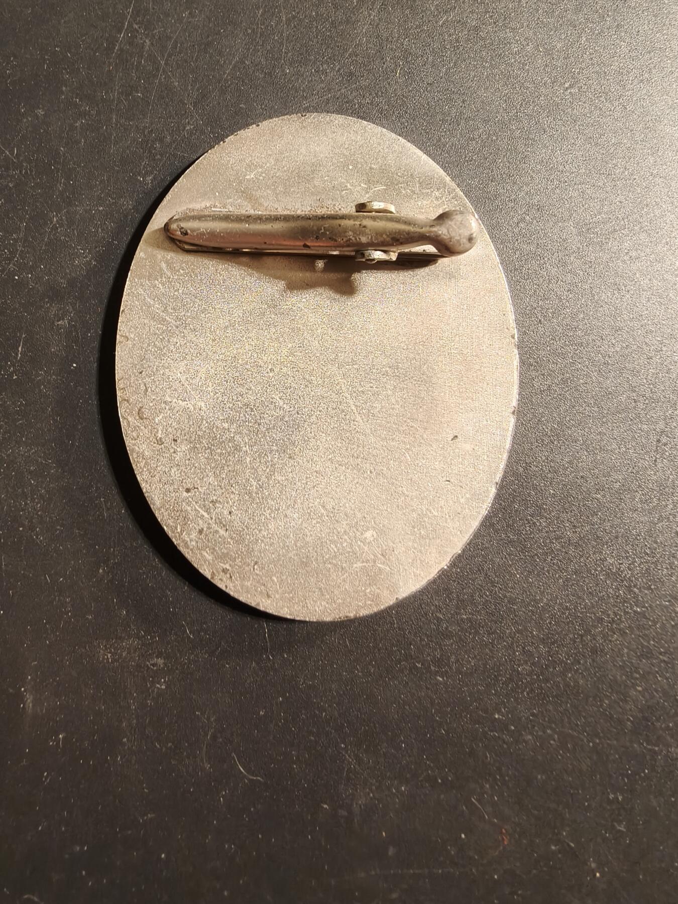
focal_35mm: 23
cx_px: 339
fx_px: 601
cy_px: 452
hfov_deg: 58.9
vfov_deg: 73.9
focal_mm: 2.32
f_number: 2
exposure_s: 1/68.9
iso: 200
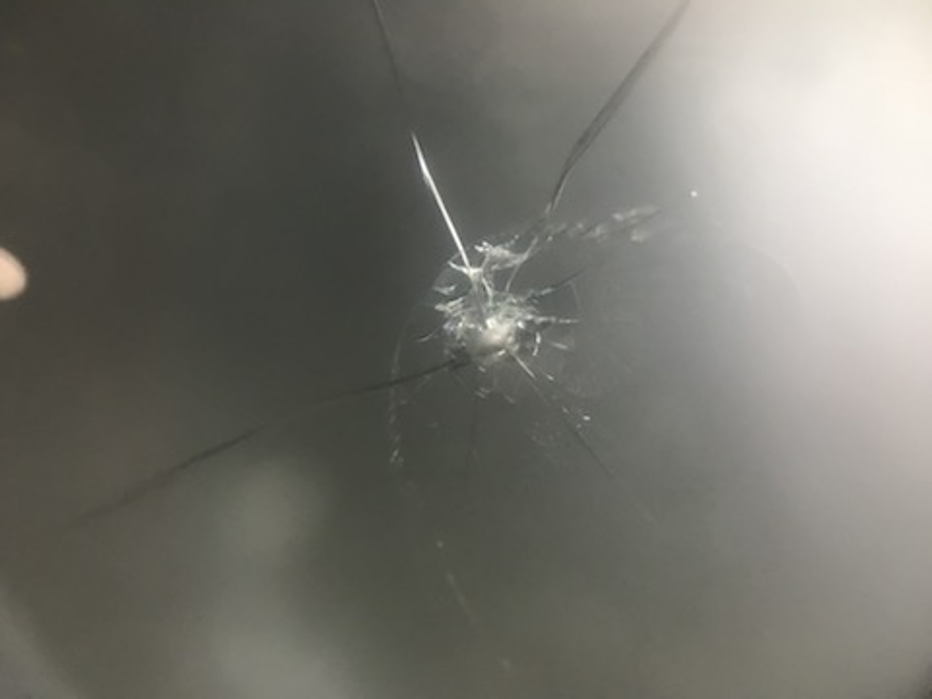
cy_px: 350
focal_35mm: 28
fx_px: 754
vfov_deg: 49.7
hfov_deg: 63.4
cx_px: 466
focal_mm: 3.99
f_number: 1.8
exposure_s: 1/15
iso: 64
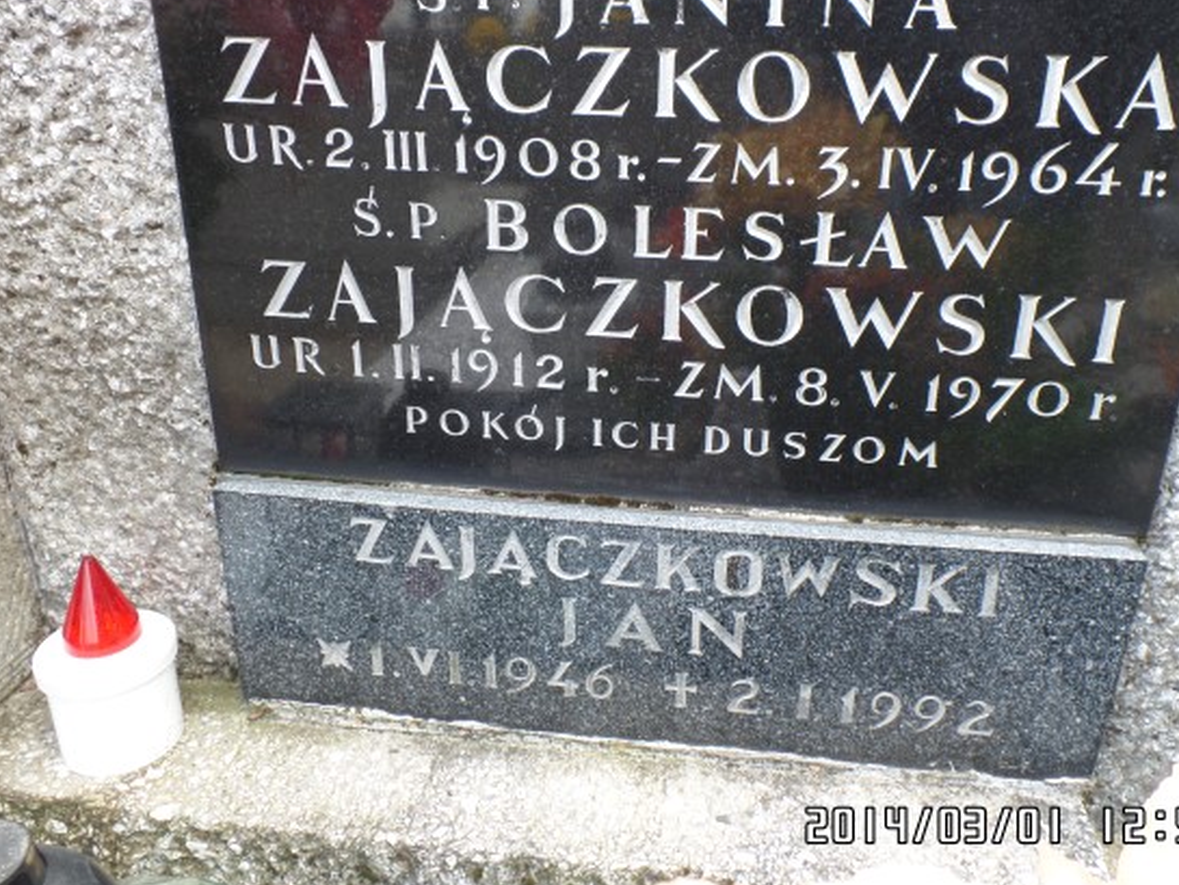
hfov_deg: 65.2
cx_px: 632
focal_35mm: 27
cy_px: 381
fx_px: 920
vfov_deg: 51.2
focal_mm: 4.1
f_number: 3.5
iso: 100
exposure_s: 1/45
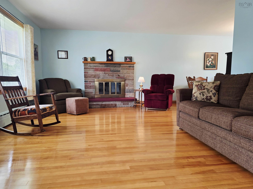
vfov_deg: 58.9
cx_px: 126
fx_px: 168
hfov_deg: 73.9
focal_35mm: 23
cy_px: 94
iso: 80
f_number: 1.7
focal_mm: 6.3
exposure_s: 1/120
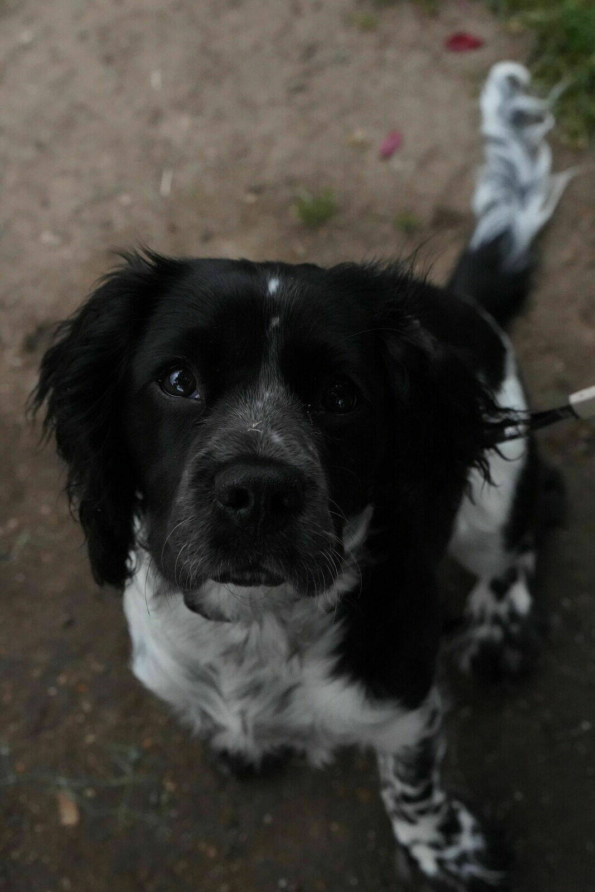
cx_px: 298
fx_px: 1735
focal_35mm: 70
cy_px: 446
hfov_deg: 19.5
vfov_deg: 28.8
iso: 12800
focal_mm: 70
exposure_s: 1/3200
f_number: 10
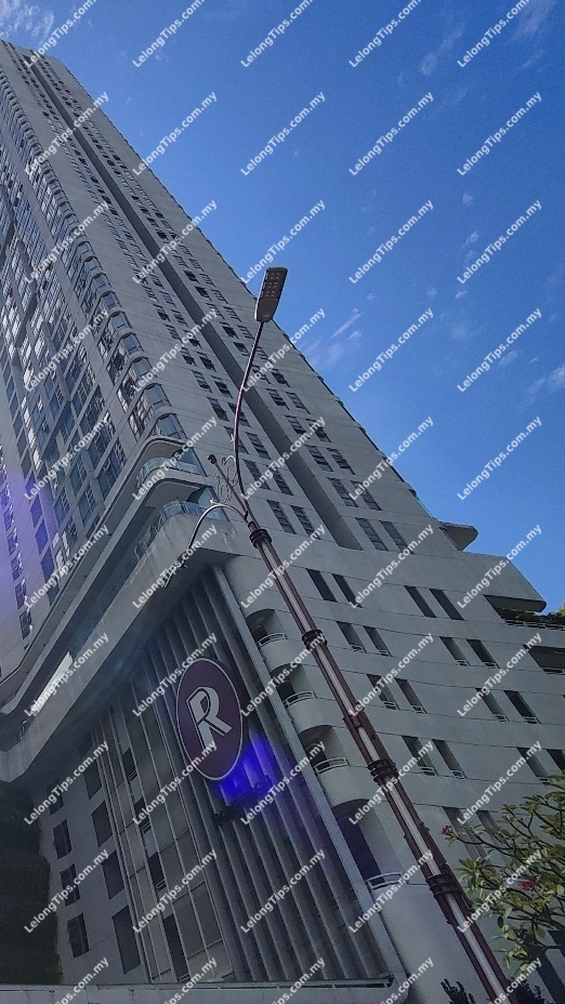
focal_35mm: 24
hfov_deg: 39.2
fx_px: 639
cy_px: 489
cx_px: -55
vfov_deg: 76.3
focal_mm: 1.65
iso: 50
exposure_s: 1/3660
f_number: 2.2
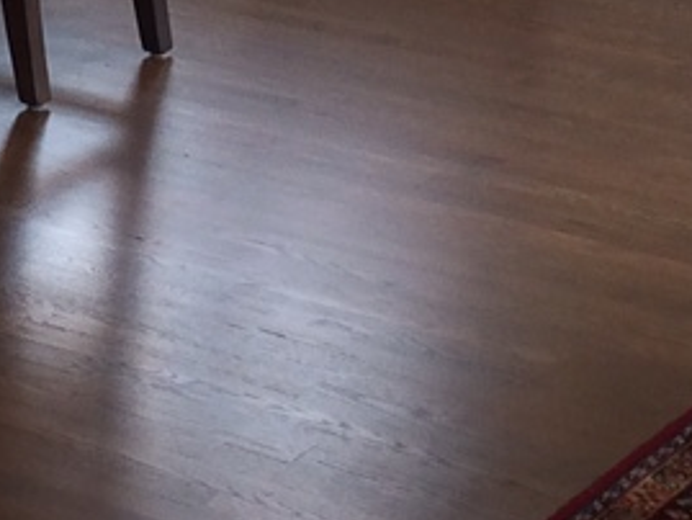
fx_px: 3520
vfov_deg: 7.7
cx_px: -190
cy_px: -819
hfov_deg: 11.0
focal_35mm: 176
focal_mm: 4.15
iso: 40
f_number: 2.2
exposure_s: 1/40
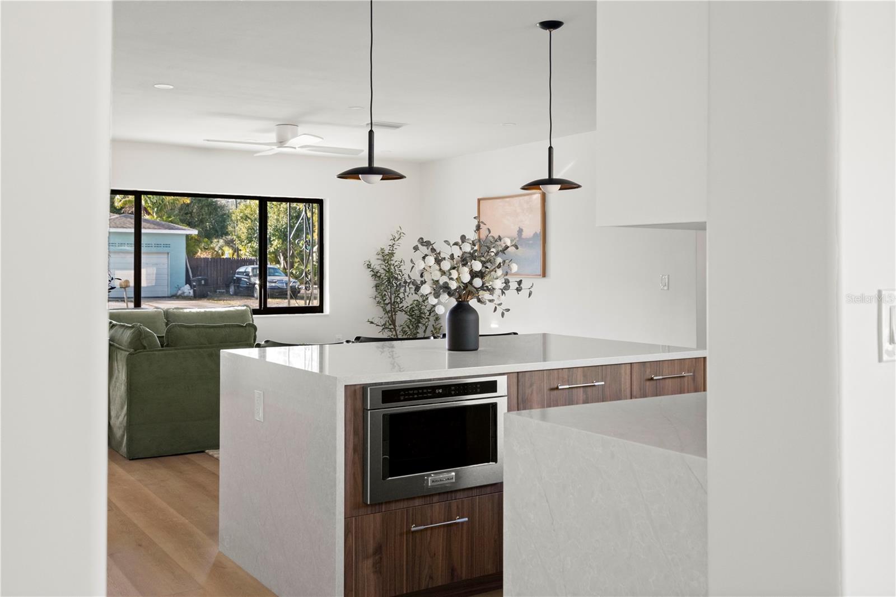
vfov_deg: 37.8
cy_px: 298
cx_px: 448
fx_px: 871
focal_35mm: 35
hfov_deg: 54.4
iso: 3200
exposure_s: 1/25
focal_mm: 35
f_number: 7.1
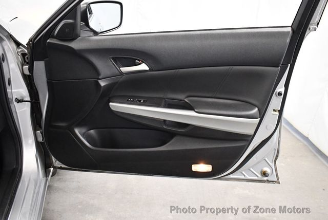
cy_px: 110
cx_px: 164
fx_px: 328
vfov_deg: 36.9
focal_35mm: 36
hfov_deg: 53.1
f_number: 3.5
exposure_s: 1/125
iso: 3200
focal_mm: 18
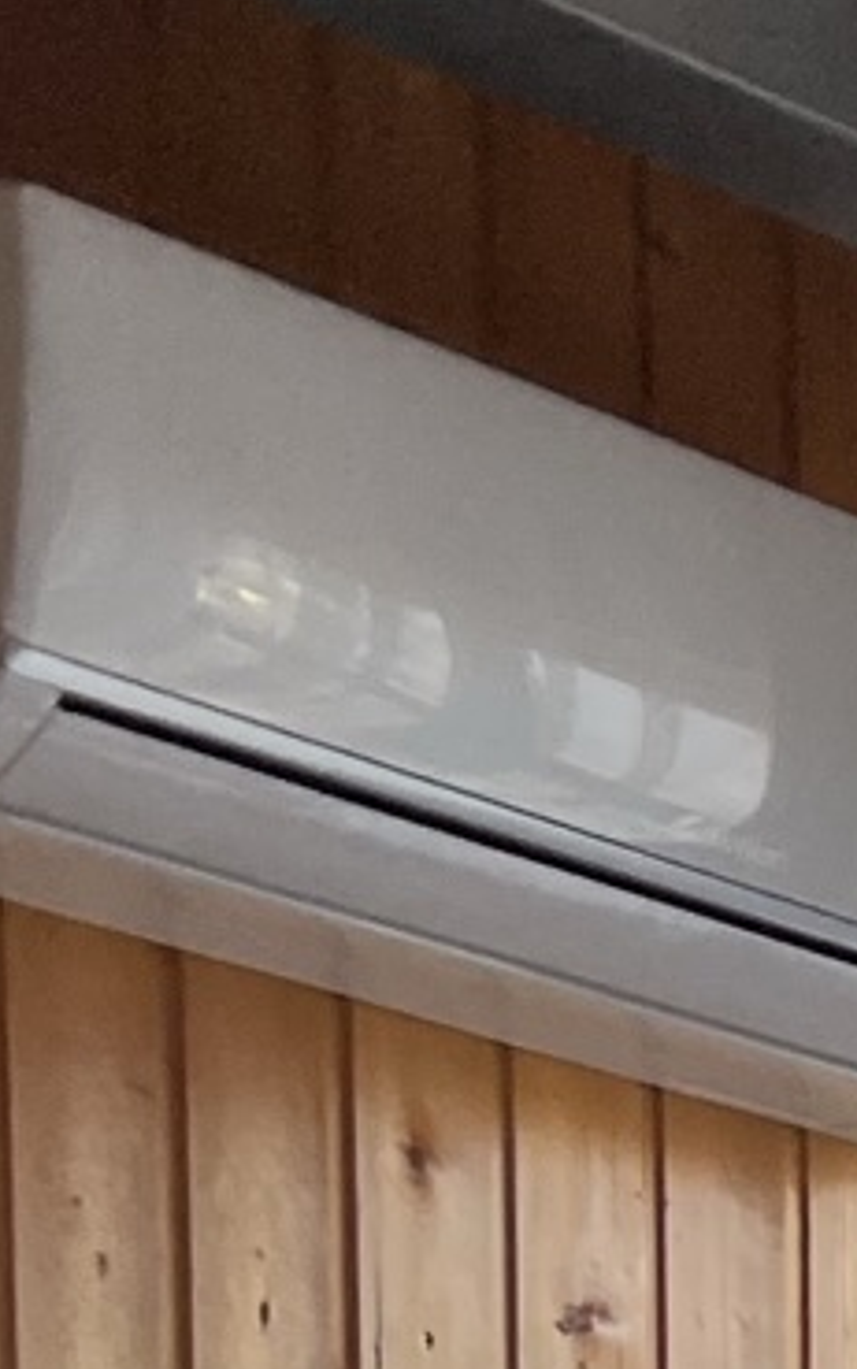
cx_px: 2749
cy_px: 3142
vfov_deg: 11.6
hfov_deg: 7.4
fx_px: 5711
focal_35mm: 153
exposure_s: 1/209
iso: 40
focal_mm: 5.7
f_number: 1.5
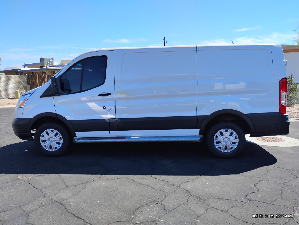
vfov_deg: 49.9
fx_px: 242
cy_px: 112
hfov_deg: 63.4
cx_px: 150
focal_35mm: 28
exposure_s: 1/639
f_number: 1.8
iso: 100
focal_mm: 4.26
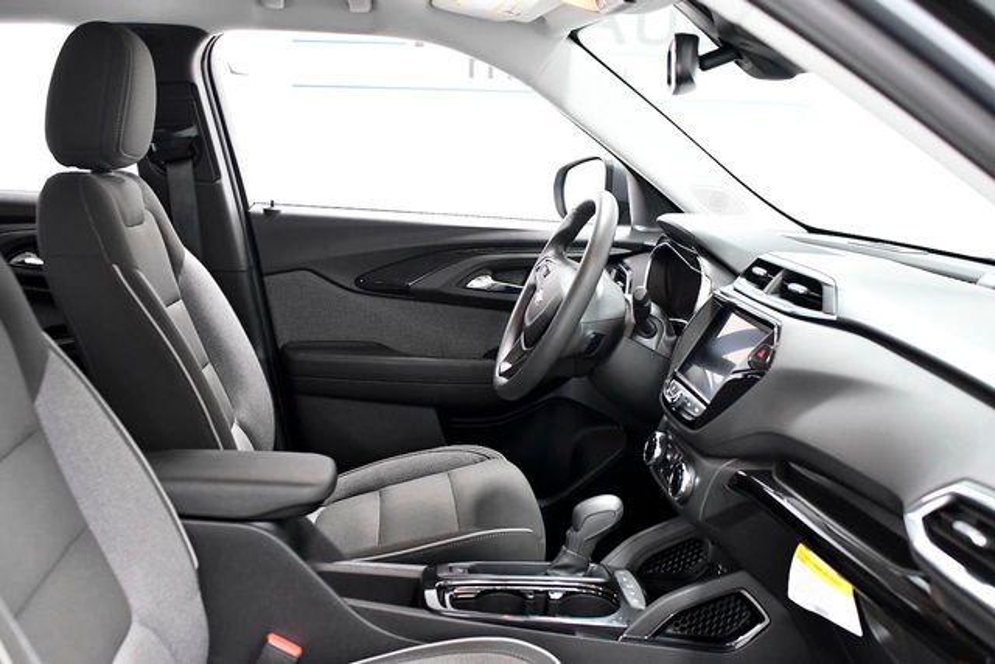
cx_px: 498
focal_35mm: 36
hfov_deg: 53.1
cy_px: 332
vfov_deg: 36.9
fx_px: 995
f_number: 3.5
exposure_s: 1/125
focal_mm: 24
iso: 2500
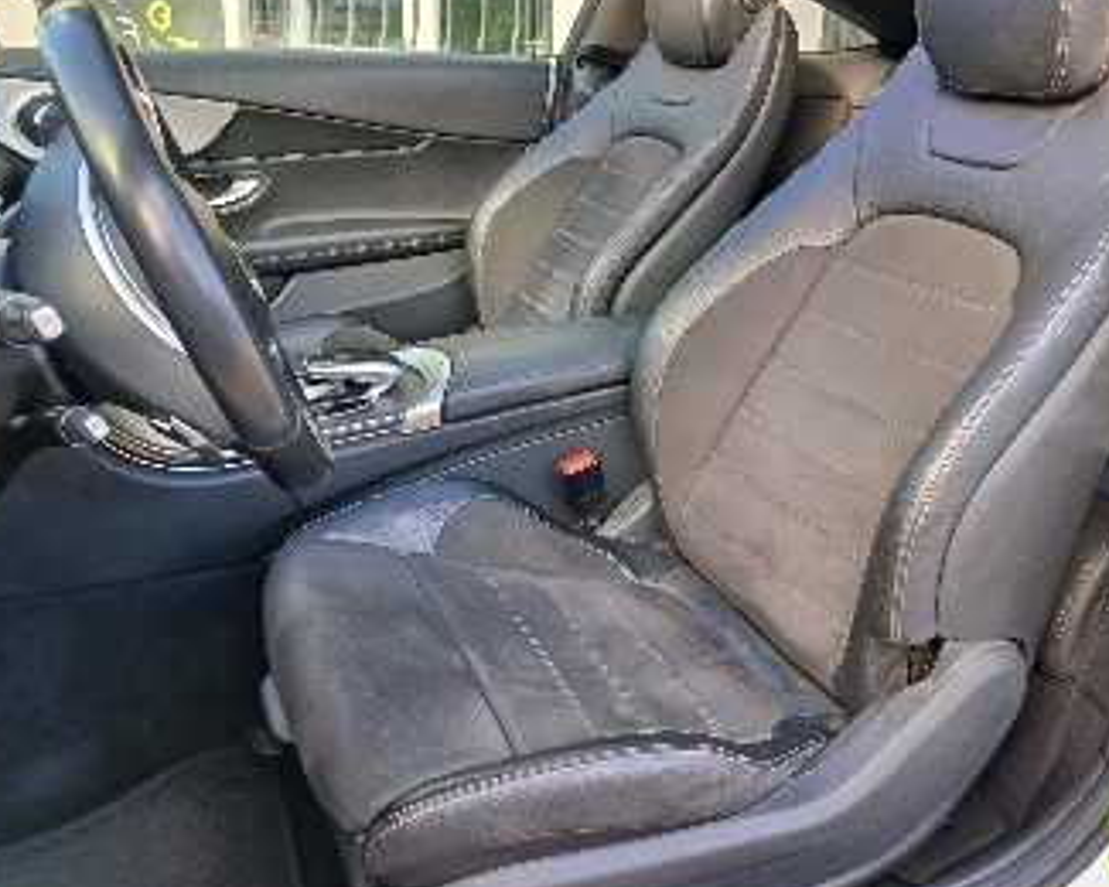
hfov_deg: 58.3
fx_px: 985
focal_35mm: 30
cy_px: 379
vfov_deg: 48.3
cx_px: 662
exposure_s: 1/100
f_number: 1.7
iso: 213
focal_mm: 5.24
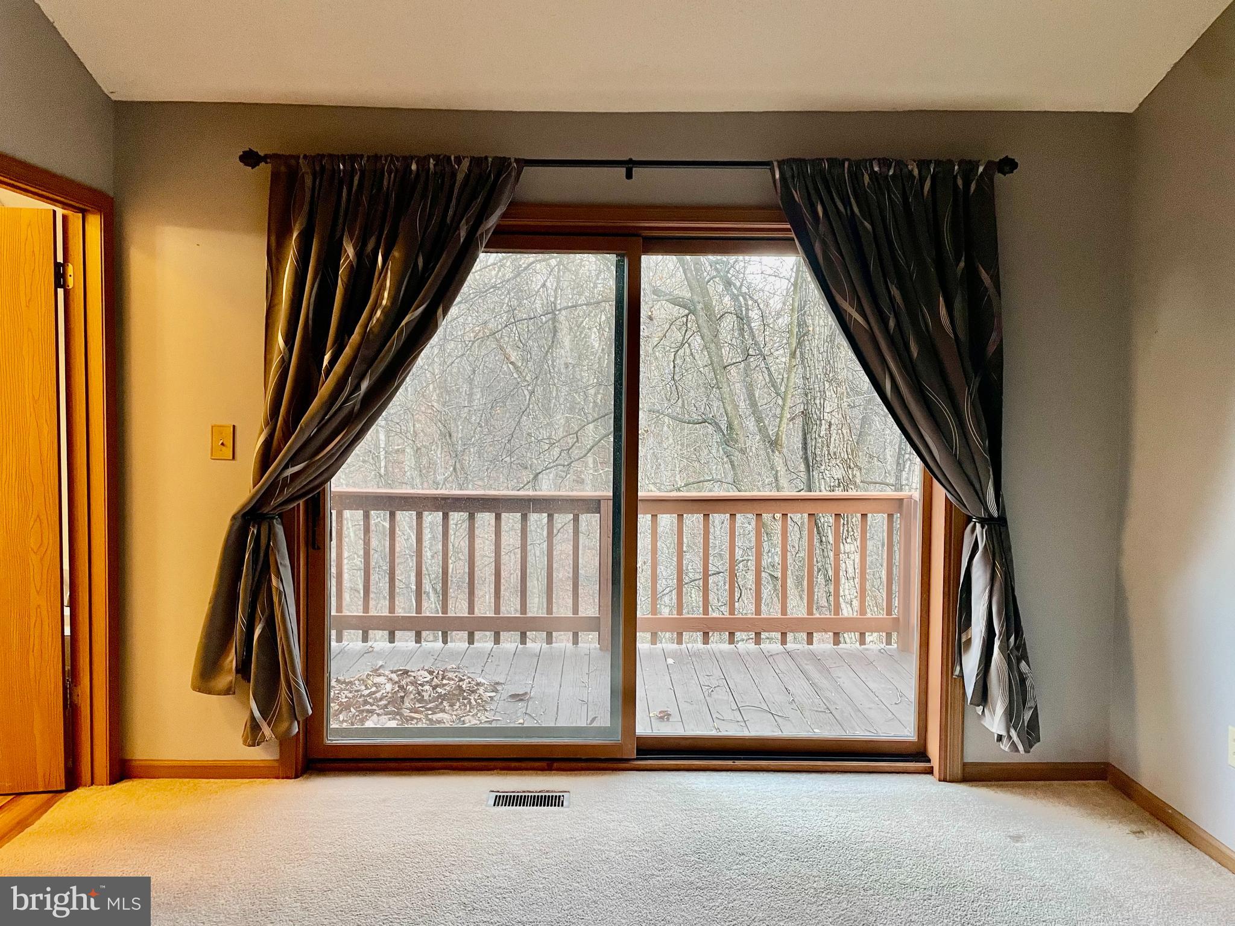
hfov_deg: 67.3
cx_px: 618
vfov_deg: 53.1
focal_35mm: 26
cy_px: 463
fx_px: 928
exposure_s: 1/60
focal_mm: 4.2
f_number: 1.6
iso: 125
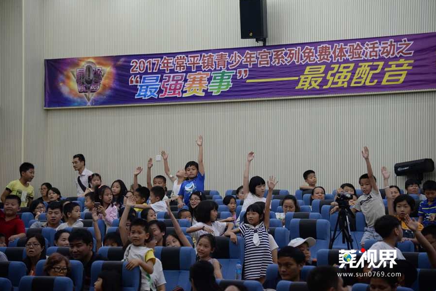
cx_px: 218
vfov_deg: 11.3
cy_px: 145
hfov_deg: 16.9
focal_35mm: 121
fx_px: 1465
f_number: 4
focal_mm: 120
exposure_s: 1/250
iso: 1000
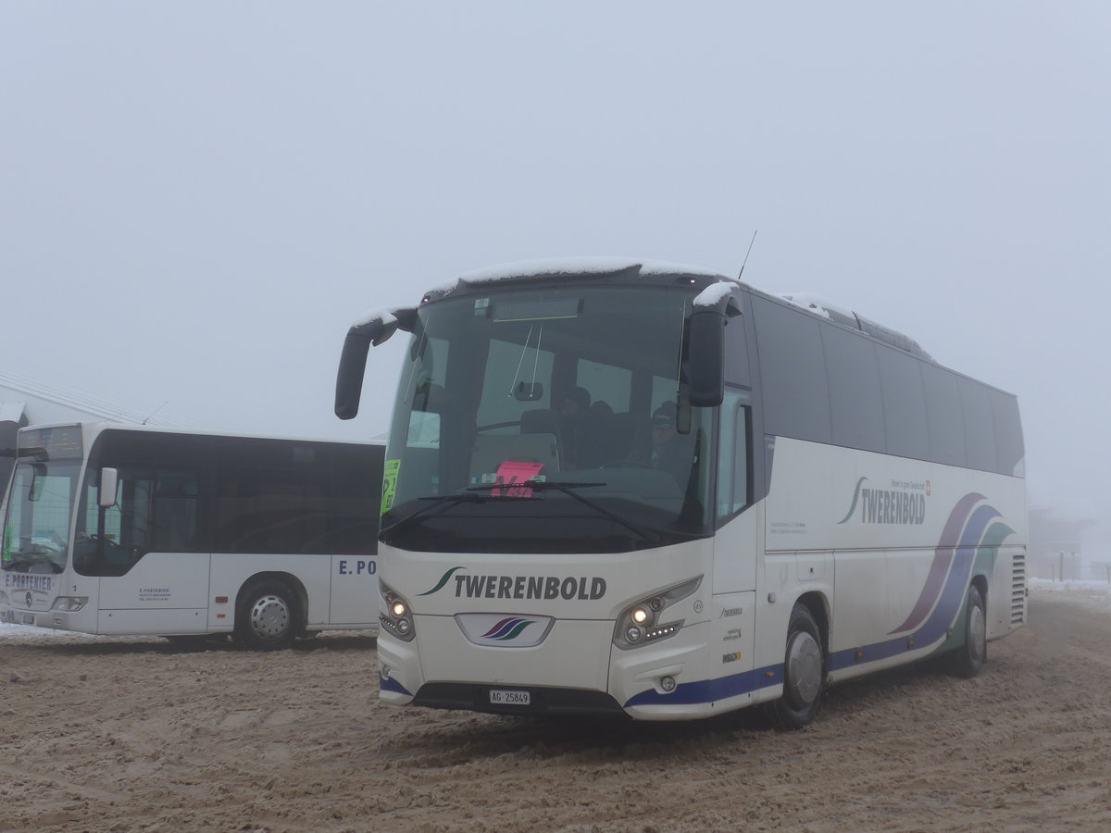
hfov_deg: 36.8
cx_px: 556
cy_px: 416
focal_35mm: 52
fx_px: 1669
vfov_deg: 28.0
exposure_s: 1/640
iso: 80
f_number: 3.3
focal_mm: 10.7
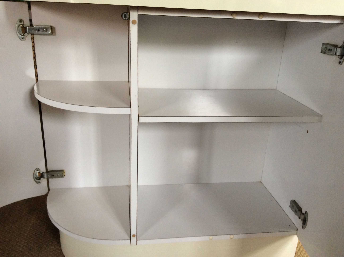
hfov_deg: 56.9
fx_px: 318
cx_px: 172
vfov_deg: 44.1
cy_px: 128
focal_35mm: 32
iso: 80
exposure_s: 1/25
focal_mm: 3.3
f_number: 2.4
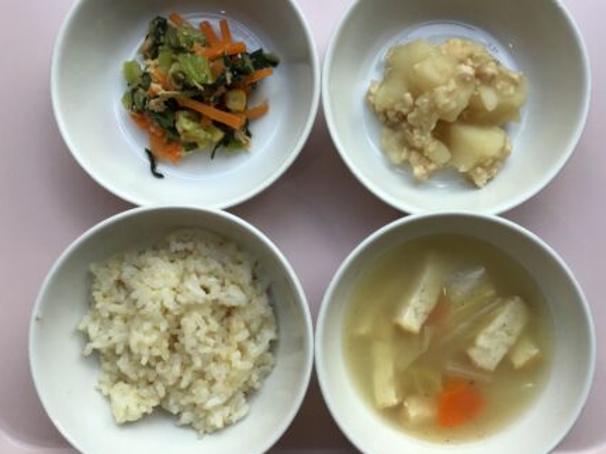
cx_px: 332
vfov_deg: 39.6
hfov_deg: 51.3
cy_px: 219
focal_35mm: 36
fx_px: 630
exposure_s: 1/120
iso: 32
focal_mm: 3.3
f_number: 2.4
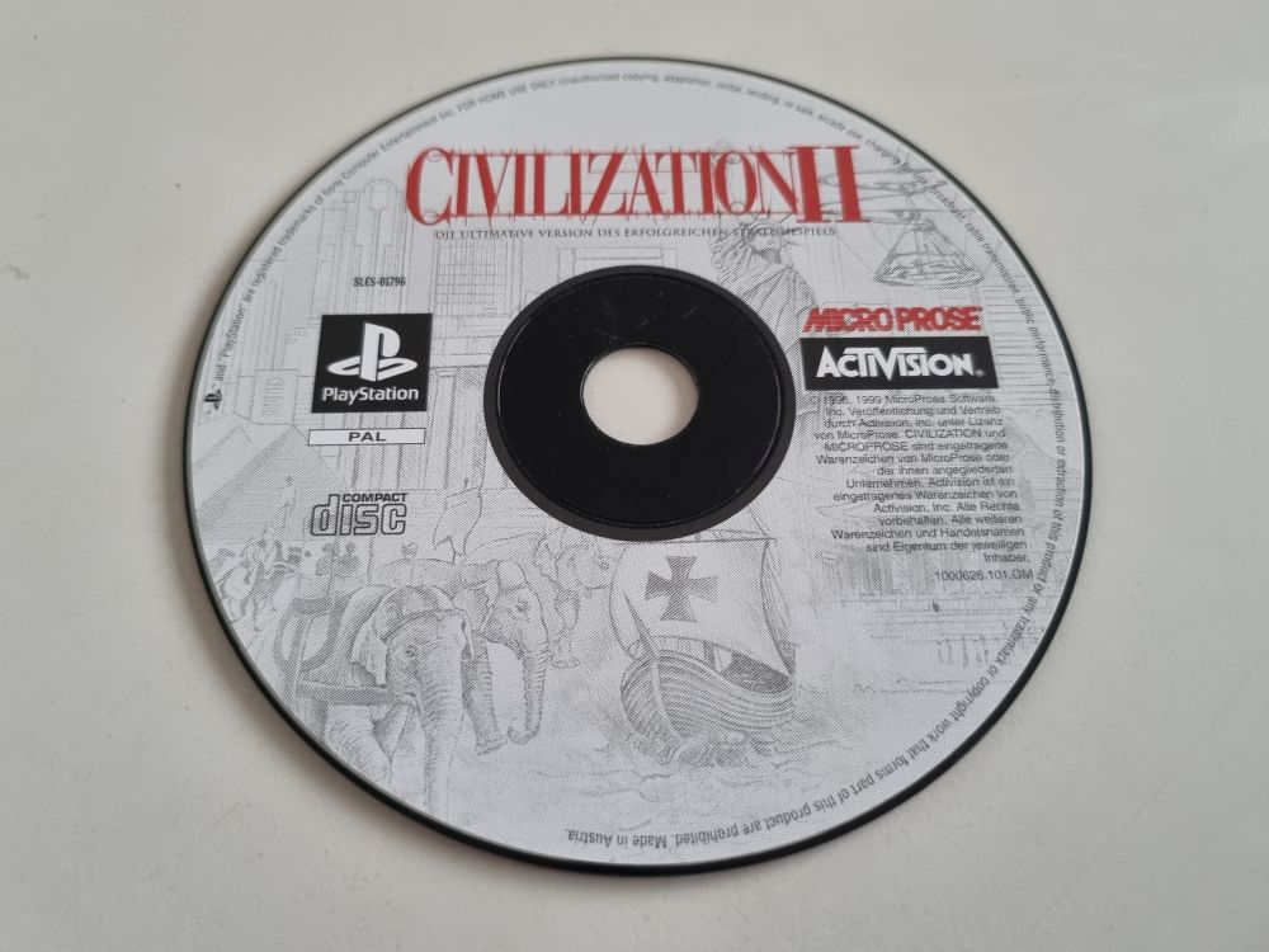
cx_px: 634
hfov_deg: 67.3
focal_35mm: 26
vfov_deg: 53.1
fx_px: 953
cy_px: 476
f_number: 1.8
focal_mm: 5.4
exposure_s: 1/33
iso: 500
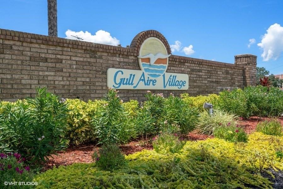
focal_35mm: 35
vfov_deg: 37.9
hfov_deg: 54.4
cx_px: 142
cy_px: 94
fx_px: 275
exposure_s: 1/350
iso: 200
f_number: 8
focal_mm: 35
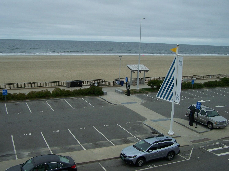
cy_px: 86
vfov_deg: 37.7
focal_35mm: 38
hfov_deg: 49.0
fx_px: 251
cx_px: 114
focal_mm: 6.3
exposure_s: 1/1000
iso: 80
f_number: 4
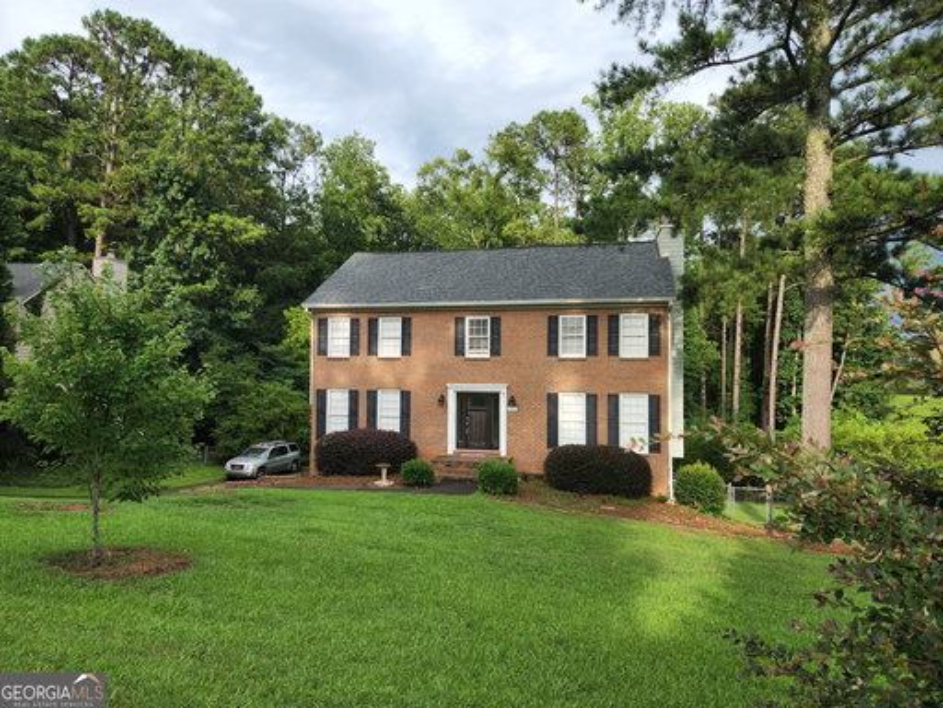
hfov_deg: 73.9
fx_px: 627
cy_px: 354
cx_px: 472
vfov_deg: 58.9
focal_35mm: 23
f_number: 1.8
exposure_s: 1/309
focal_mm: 5.4
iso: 20
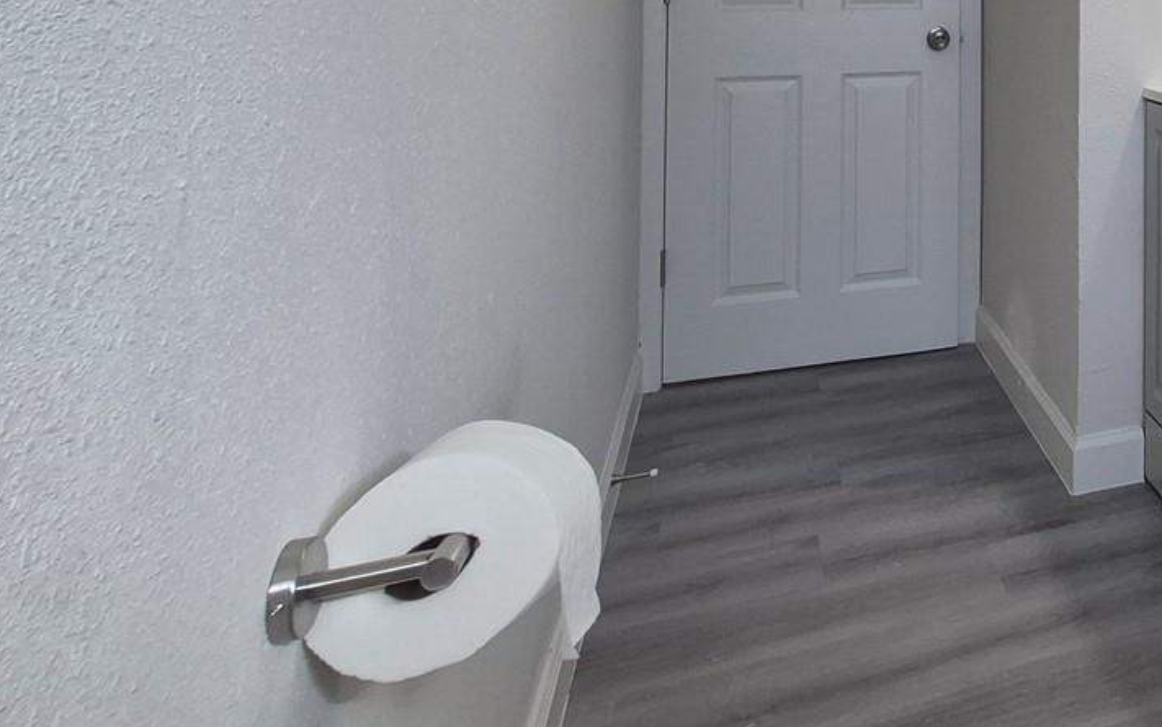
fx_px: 982
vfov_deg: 35.0
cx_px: 1219
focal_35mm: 31
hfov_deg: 47.8
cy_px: -69
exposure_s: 1/60
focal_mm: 1.74
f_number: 2.2
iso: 100
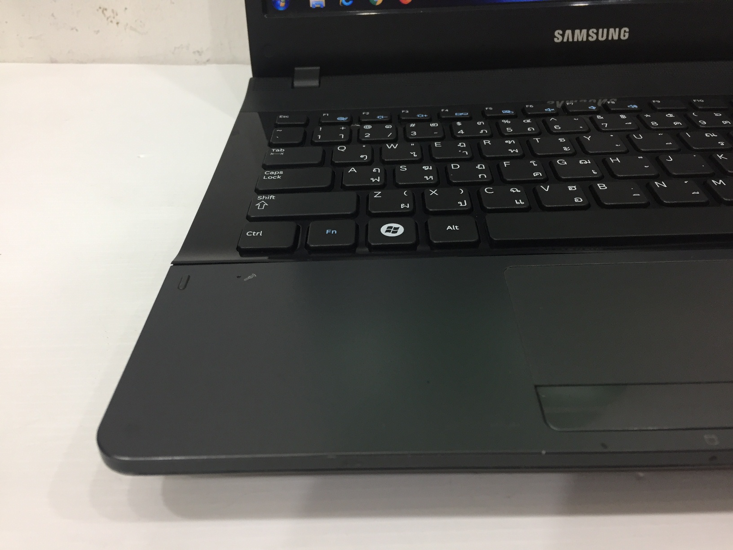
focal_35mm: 29
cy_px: 275
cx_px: 366
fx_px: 614
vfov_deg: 48.2
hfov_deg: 61.7
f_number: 2.2
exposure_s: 1/33
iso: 100
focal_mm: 4.15
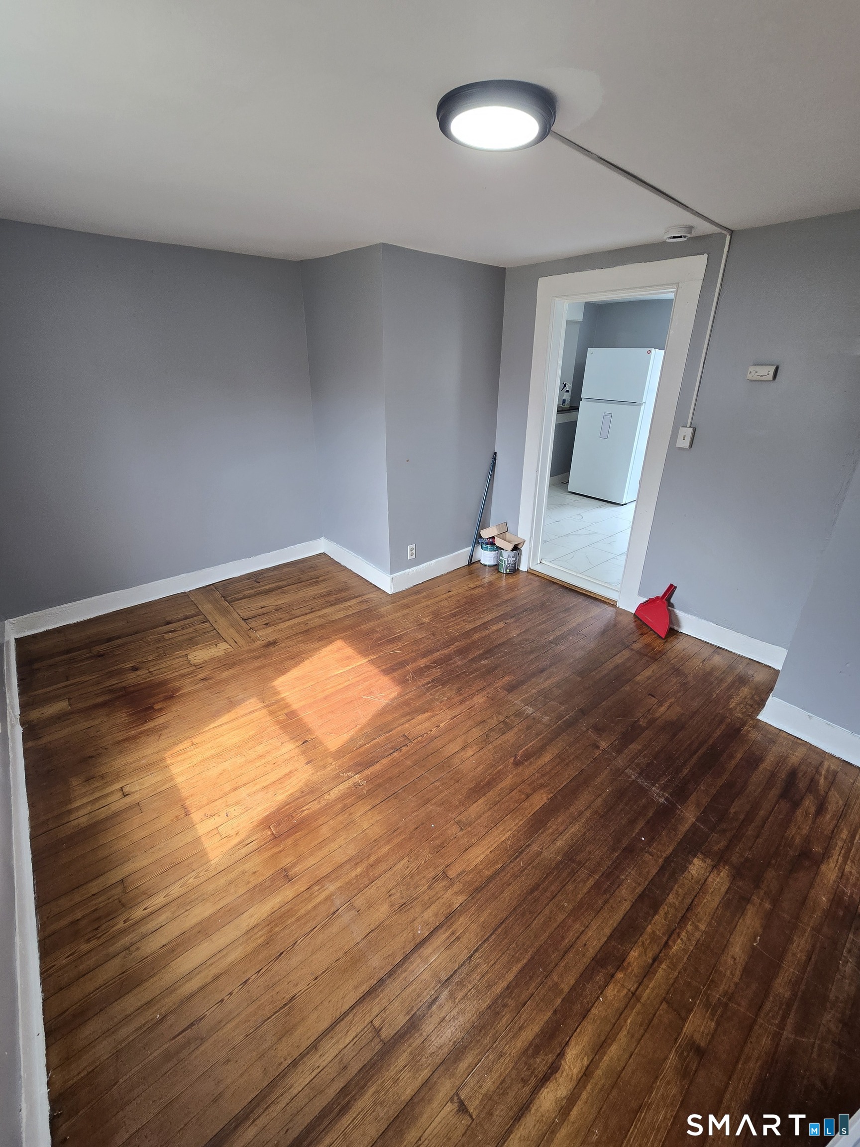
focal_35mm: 13
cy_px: 574
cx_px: 430
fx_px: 431
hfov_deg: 89.9
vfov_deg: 106.2
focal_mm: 2.2
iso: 64
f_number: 2.2
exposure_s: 1/60
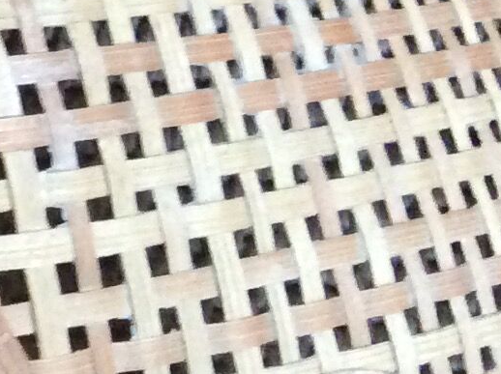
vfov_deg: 9.2
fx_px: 2312
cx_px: -530
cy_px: -3
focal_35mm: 160
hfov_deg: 11.1
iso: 320
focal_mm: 3.3
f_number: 2.4
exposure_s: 1/17
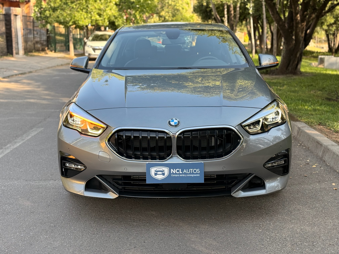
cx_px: 170
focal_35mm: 48
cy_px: 127
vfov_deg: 30.3
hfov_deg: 39.7
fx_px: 470
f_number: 1.78
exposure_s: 1/493
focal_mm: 6.76
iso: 64
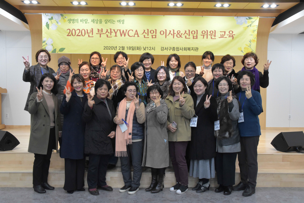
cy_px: 102
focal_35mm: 36
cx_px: 152
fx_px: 304
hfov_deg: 53.1
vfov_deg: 36.9
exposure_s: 1/40
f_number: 13
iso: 3200
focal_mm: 24
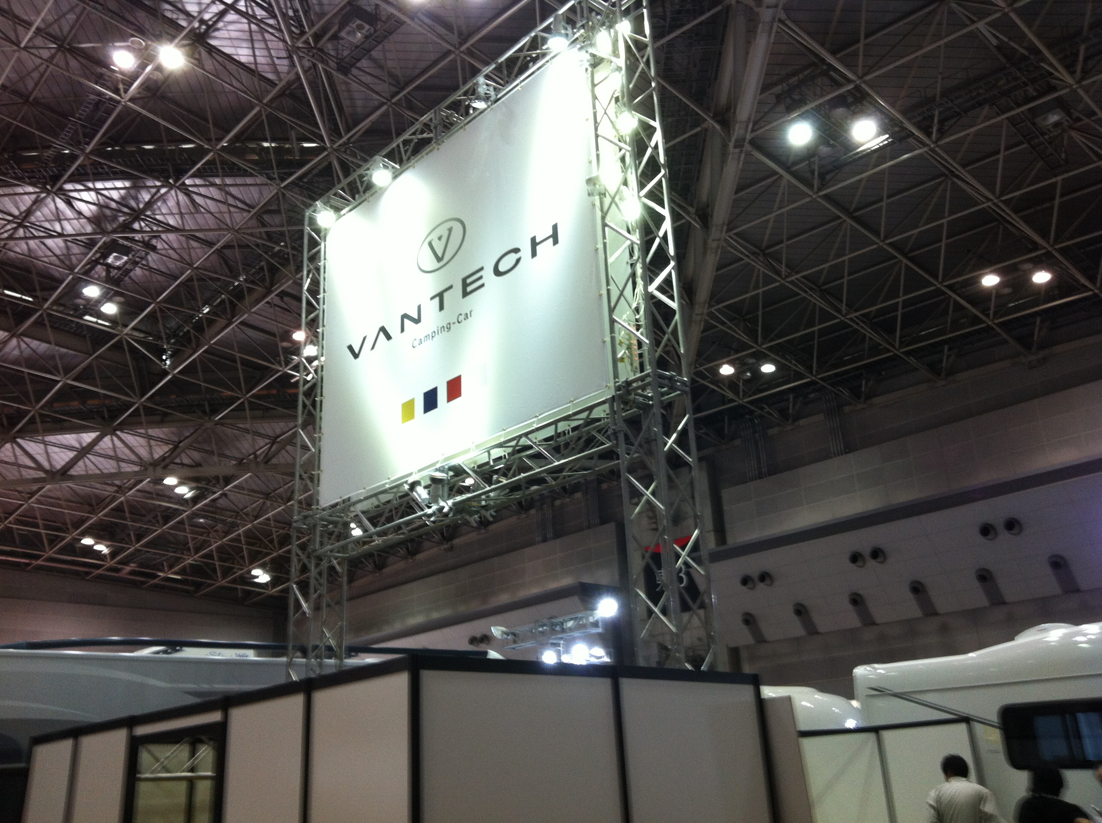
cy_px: 412
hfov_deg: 52.7
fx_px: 1113
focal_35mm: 35
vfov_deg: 40.6
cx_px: 551
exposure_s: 1/15
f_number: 2.8
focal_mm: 3.85
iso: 100
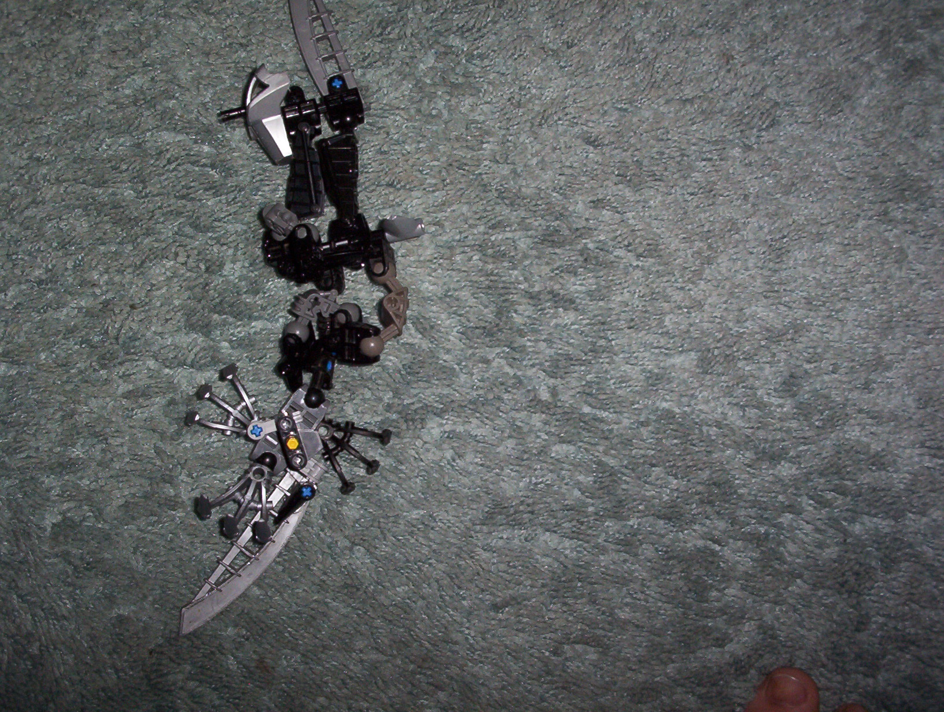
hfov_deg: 47.8
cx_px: 472
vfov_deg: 37.0
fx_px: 1066
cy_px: 356
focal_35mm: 39
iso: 140
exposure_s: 1/30
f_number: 4.5
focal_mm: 6
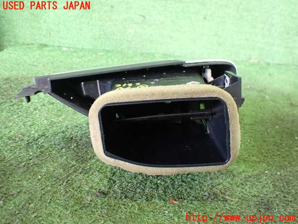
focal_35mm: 30
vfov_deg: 46.8
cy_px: 112
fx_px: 258
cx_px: 149
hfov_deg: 60.0
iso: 800
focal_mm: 5.4
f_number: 2.3
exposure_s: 1/40
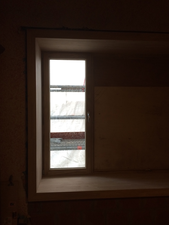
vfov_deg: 61.7
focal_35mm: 29
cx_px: 84
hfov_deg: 48.2
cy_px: 112
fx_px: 189
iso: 100
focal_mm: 4.15
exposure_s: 1/33
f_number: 2.2
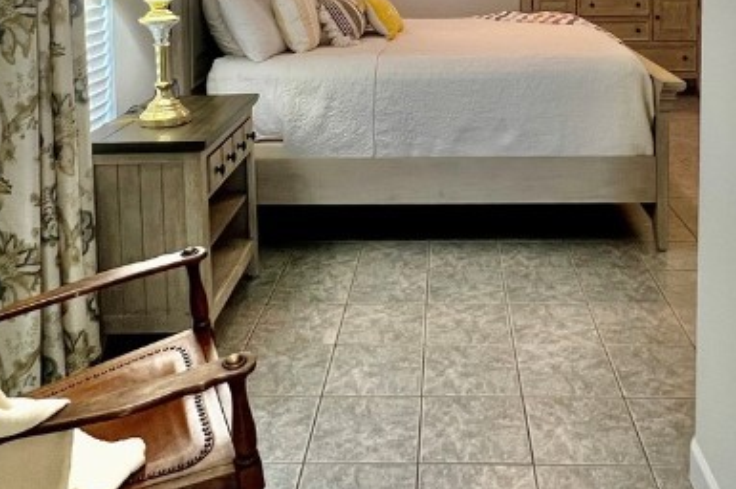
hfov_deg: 52.9
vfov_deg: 33.4
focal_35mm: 36
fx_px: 735
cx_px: 430
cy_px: -11
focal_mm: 1.57
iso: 200
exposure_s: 1/120
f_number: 1.8
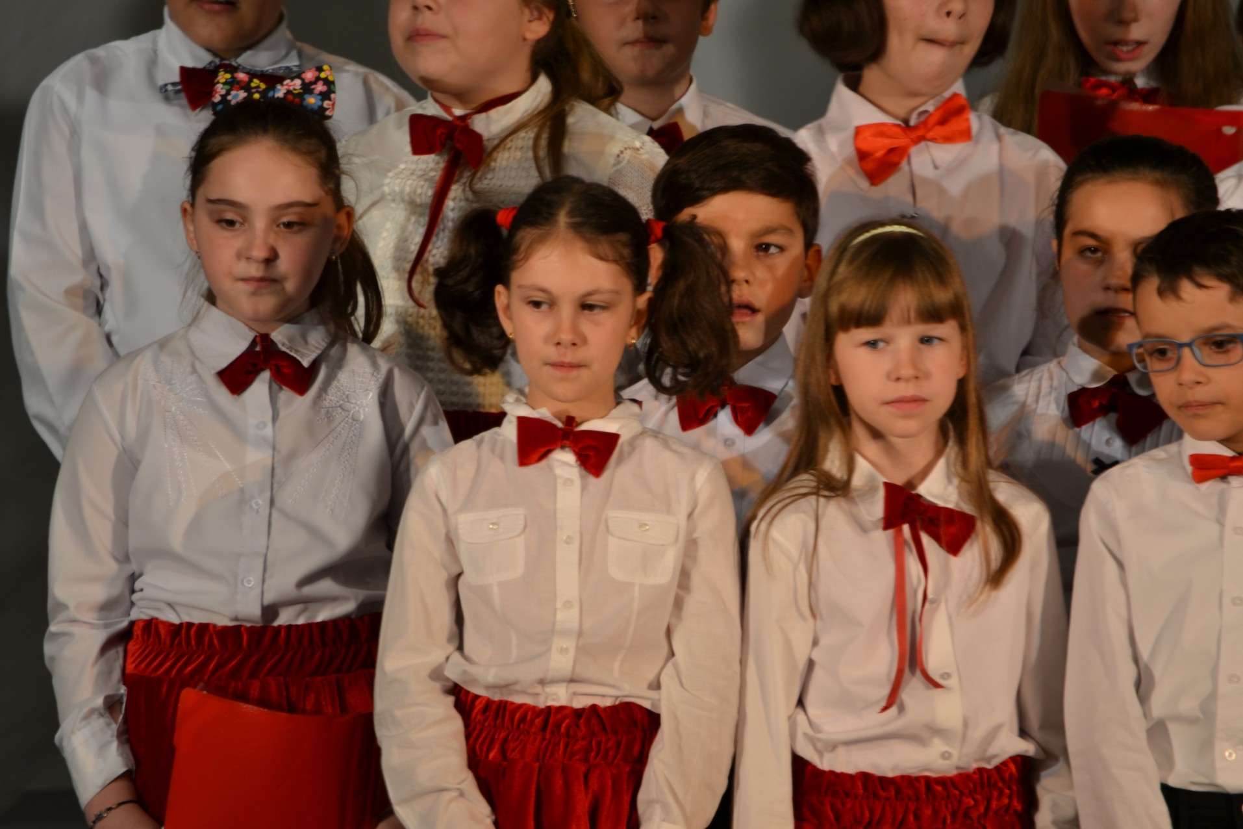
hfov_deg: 4.6
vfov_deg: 3.1
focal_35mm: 450
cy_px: 414
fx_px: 15536
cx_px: 622
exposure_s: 1/13
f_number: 5.6
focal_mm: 300
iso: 100
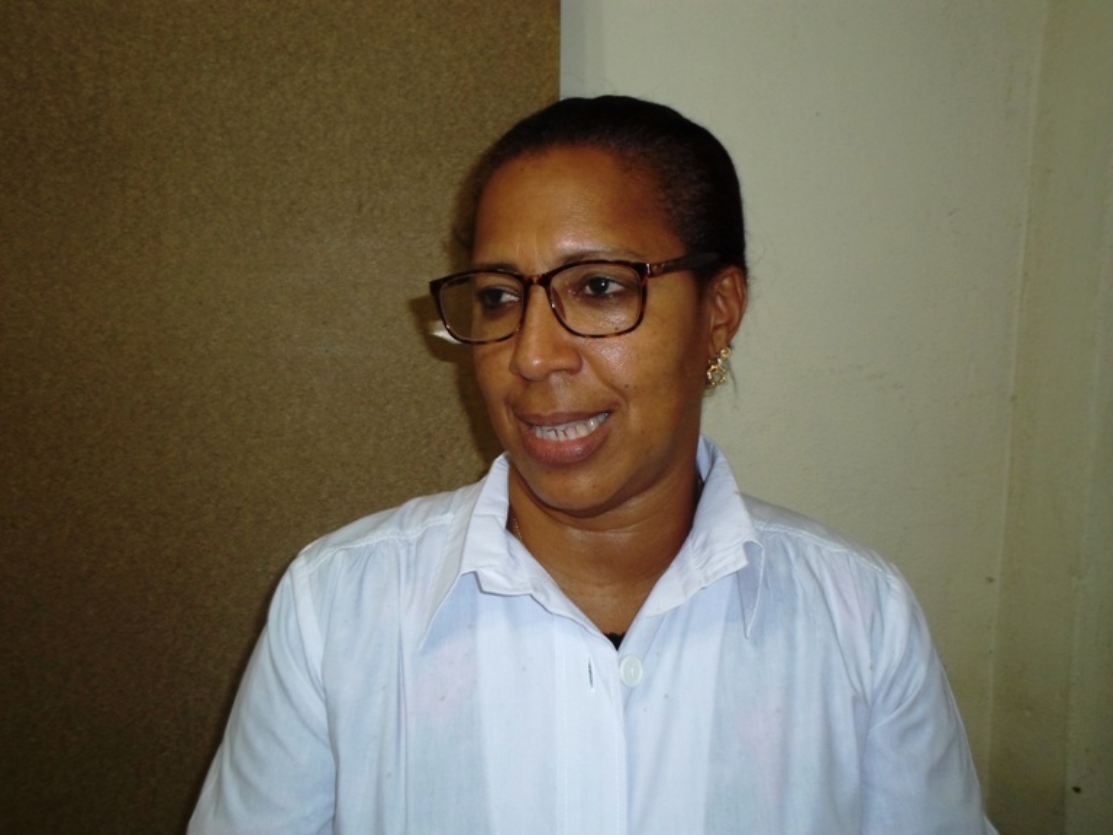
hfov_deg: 51.4
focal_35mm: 36
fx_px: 1157
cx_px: 556
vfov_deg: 39.7
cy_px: 418
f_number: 3
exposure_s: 1/4
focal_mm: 6.5
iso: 80
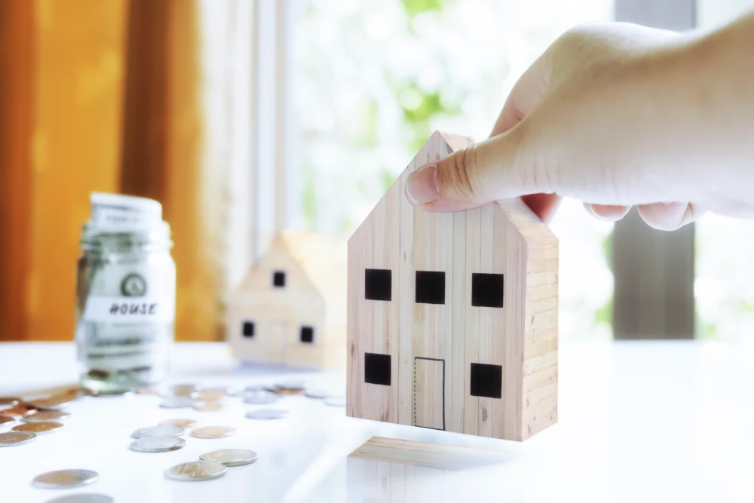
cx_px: 377
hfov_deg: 50.7
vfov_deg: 35.1
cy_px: 252
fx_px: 796
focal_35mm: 38
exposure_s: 1/125
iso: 400
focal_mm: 25.4
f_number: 3.2
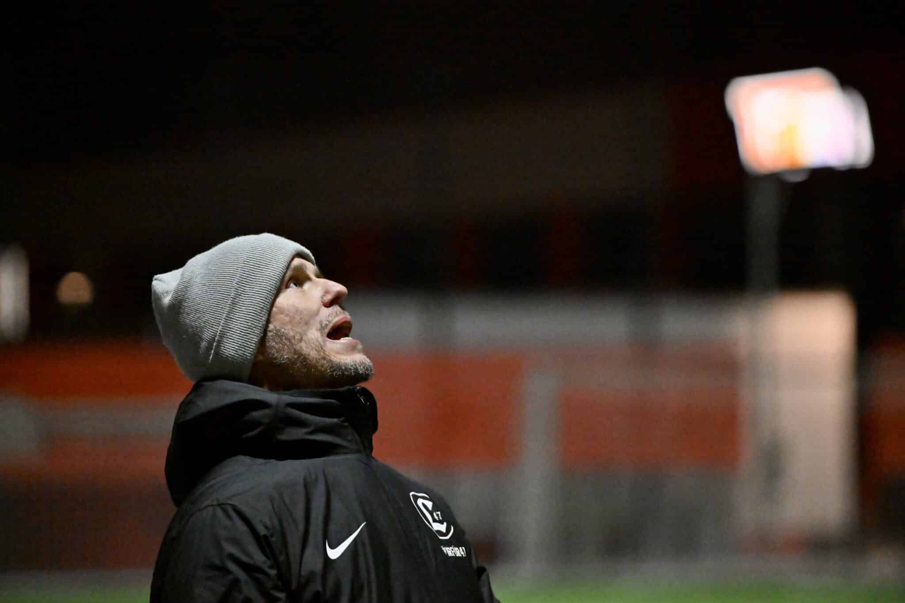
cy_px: 302
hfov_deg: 11.1
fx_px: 4650
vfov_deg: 7.4
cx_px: 452
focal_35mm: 185
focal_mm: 185
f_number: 3.2
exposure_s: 1/1250
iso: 10000
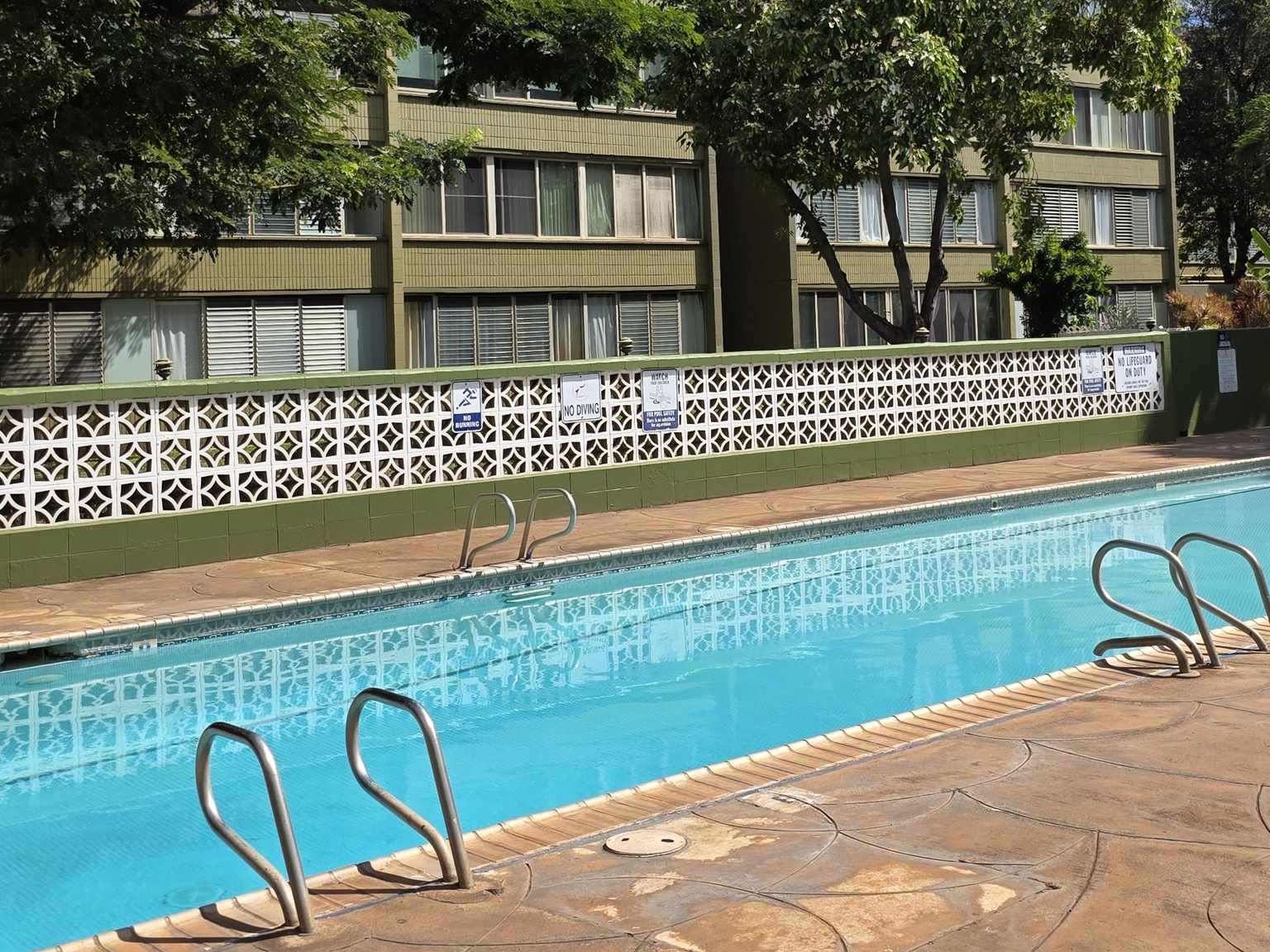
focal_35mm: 46
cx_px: 833
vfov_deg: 31.1
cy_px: 265
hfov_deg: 40.8
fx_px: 1688
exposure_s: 1/6355
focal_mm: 6.3
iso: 80
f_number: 1.7
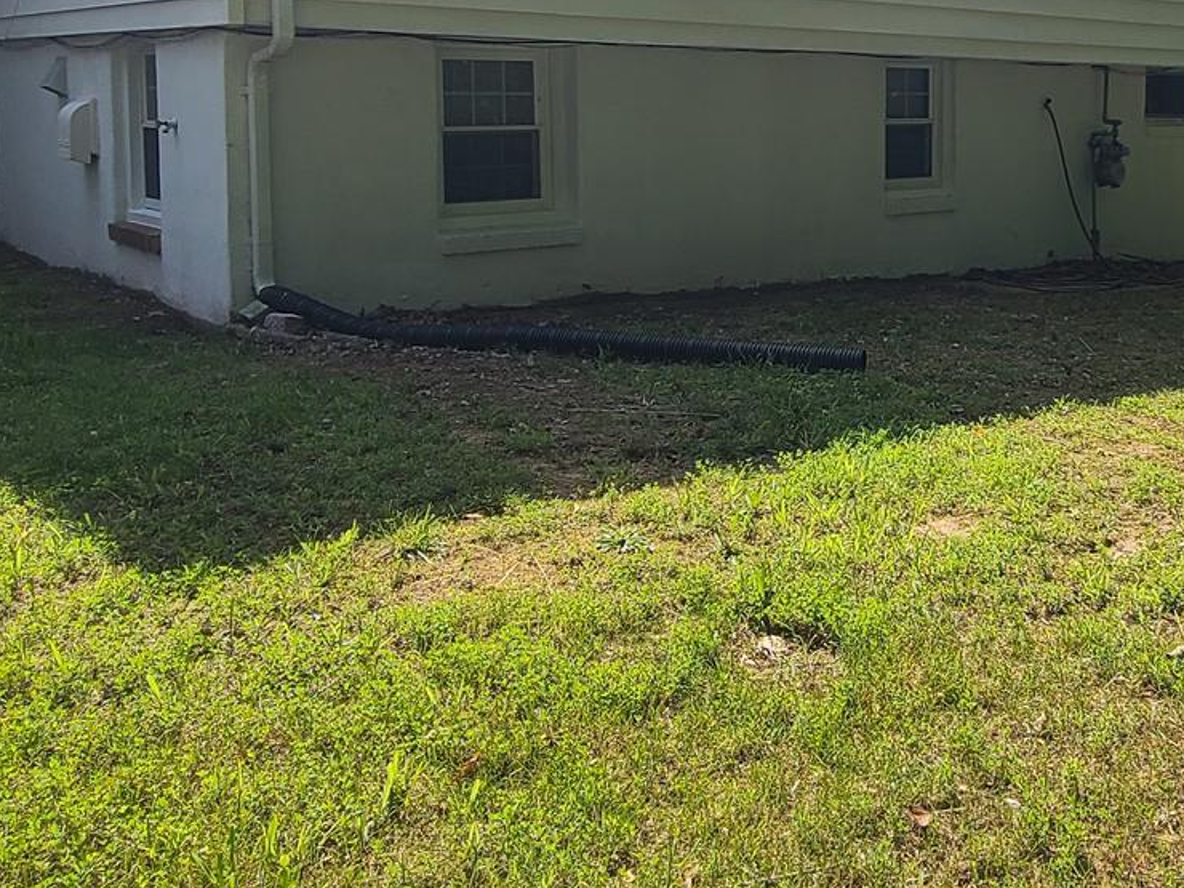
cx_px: 966
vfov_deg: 38.3
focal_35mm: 36
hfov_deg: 48.1
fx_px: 1231
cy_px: 189
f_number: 2.2
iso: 50
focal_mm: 2.2
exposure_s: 1/1154
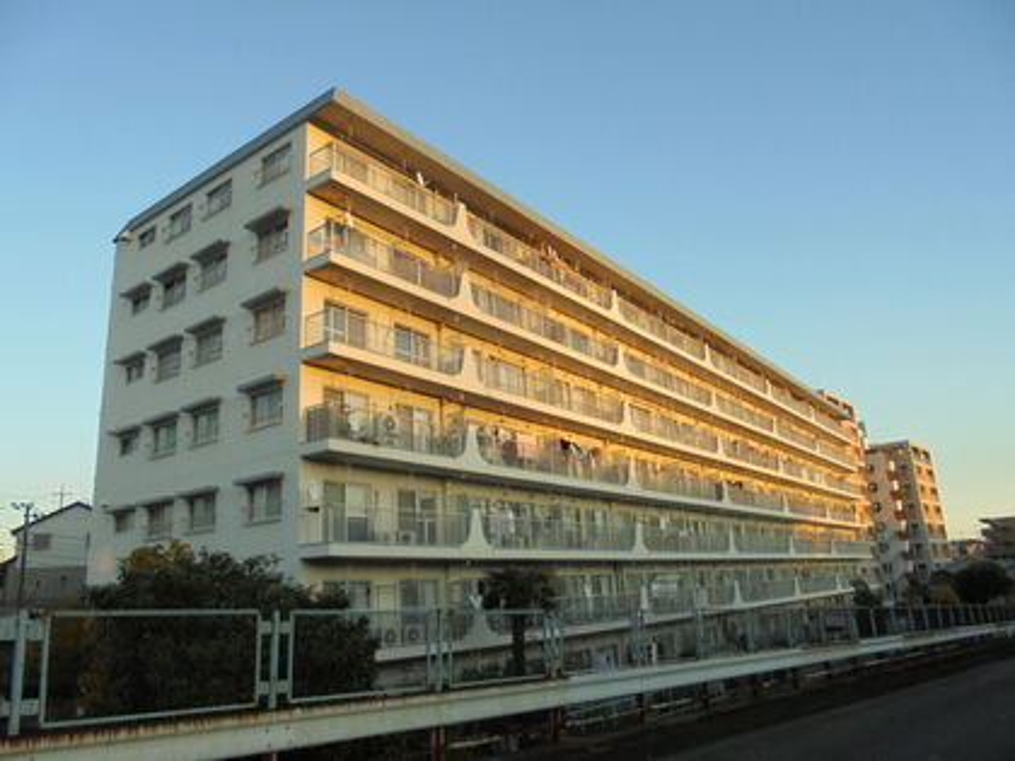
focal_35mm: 26
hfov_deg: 67.3
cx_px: 508
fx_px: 762
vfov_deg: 53.1
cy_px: 380
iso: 100
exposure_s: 1/200
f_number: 3.5
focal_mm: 4.6
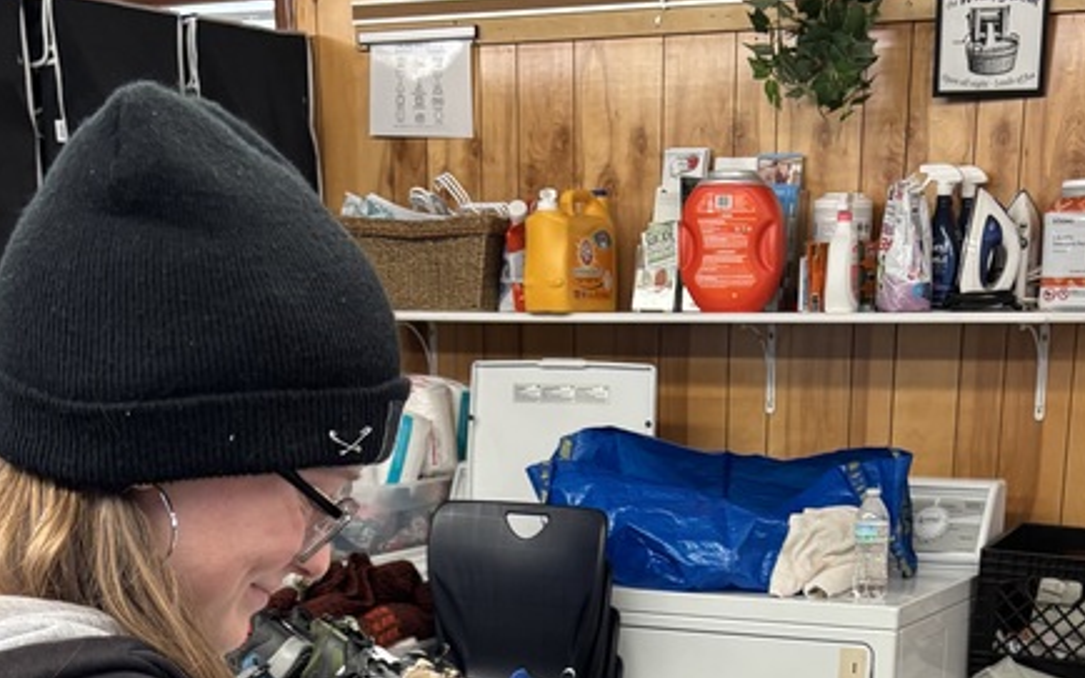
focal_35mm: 65
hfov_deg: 31.5
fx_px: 1922
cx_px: 622
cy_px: 1048
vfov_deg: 17.7
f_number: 1.6
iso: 100
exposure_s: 1/60
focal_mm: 5.96
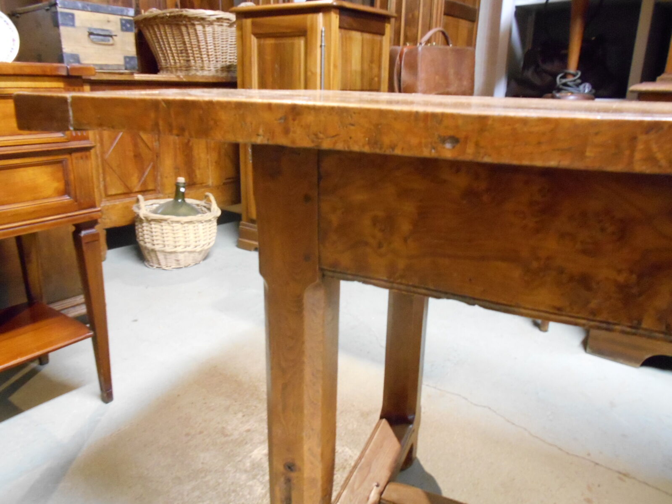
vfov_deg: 53.1
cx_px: 336
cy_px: 252
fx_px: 505
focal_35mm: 26
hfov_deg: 67.3
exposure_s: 1/5
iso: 800
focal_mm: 4.6
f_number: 3.2
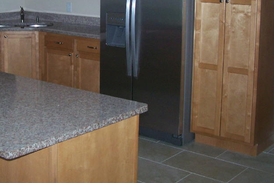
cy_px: 30
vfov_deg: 20.9
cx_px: 92
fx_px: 487
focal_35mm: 64
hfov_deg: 31.2
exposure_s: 1/60
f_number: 2.8
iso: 160
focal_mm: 6.3
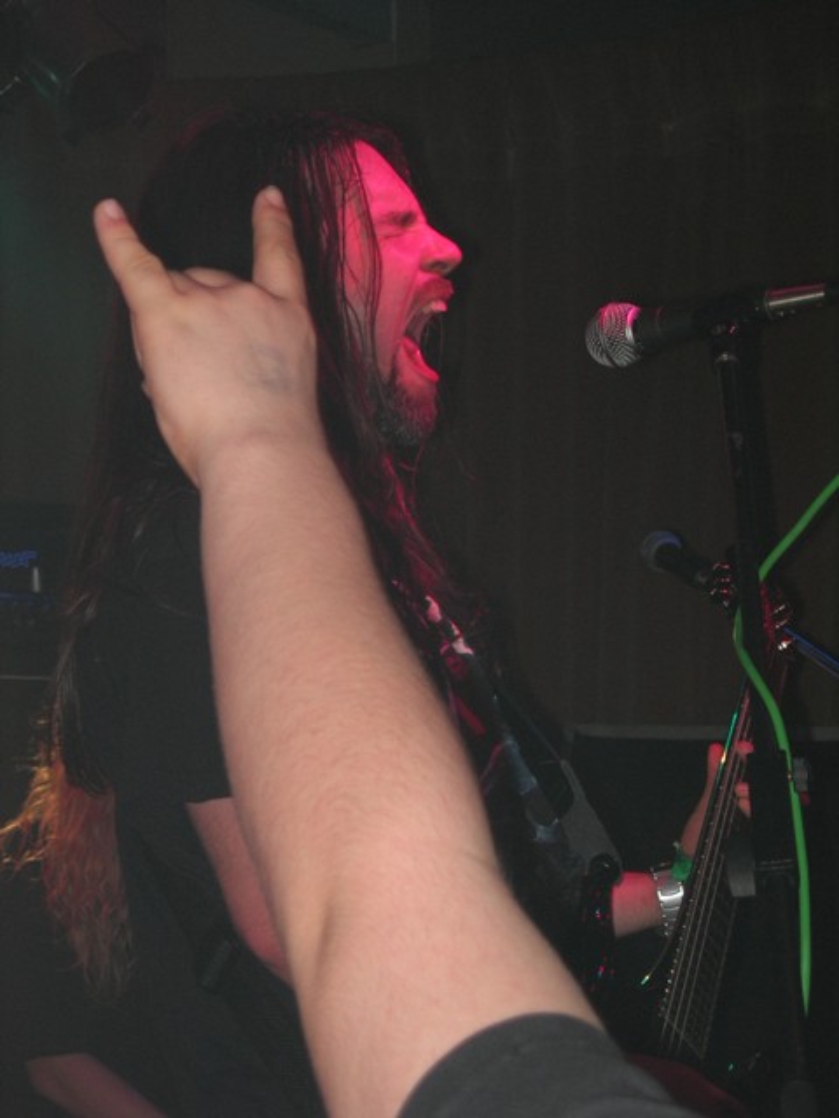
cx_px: 420
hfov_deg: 13.1
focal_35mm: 113
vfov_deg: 17.4
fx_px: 3652
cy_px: 559
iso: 80
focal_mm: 23.4
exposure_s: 1/60.1
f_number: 4.9
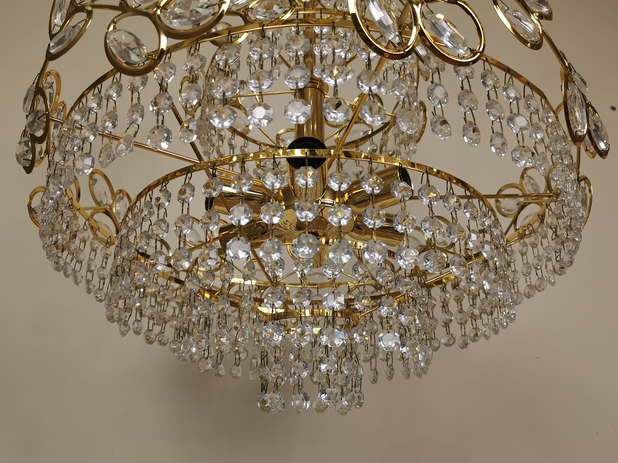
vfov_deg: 46.8
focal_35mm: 30
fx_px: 536
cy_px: 232
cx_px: 309
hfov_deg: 60.0
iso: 50
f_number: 1.8
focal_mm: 5.58
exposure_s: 1/100
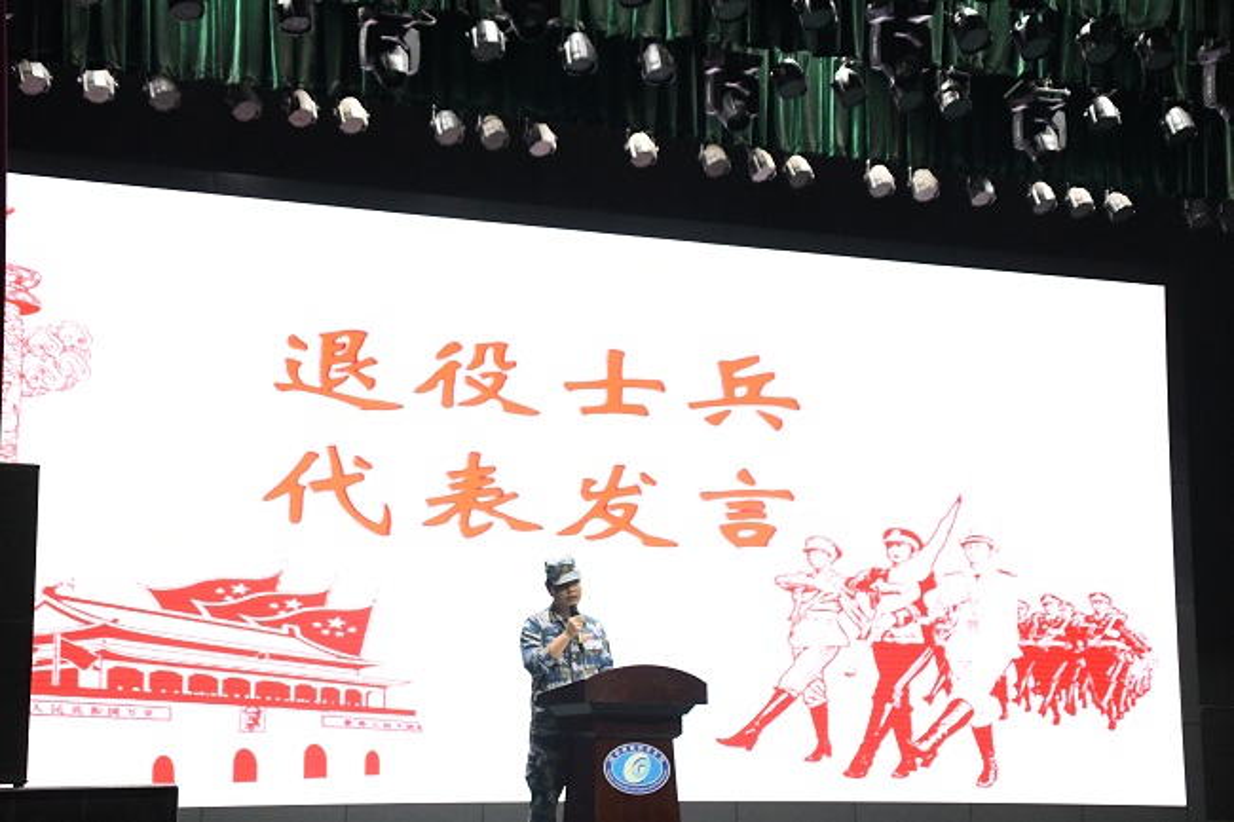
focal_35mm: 75
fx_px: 2570
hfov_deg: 27.0
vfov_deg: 18.2
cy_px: 411
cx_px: 617
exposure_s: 1/500
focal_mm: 50
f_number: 5
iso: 8000
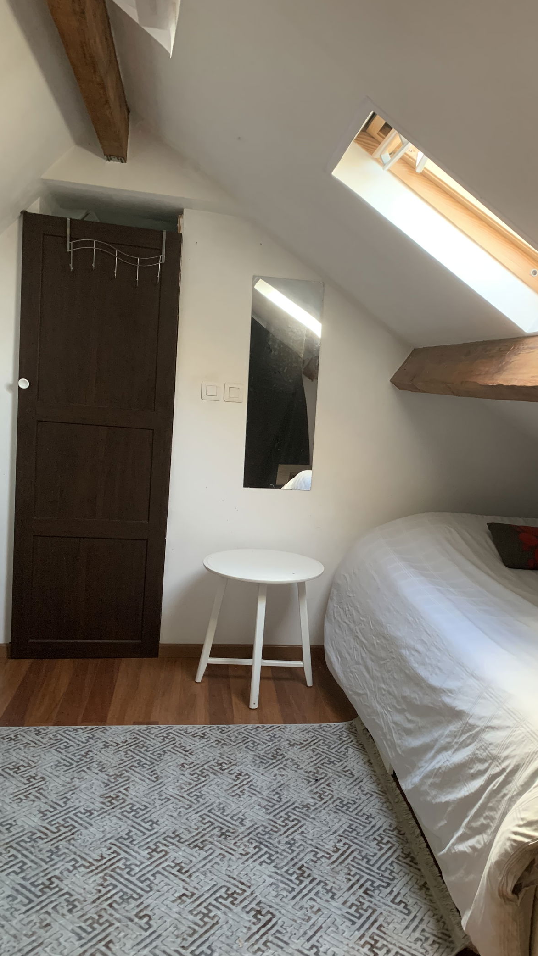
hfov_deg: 39.8
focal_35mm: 29
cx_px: 344
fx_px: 736
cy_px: 488
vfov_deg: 66.1
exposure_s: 1/60
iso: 320
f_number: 1.8
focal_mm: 4.25
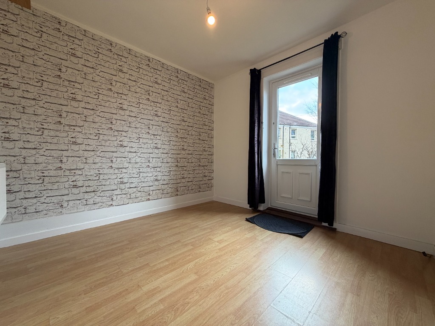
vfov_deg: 85.7
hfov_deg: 102.1
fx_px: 176
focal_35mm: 14
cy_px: 163
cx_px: 218
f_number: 2.2
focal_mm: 2.22
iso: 125
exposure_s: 1/121
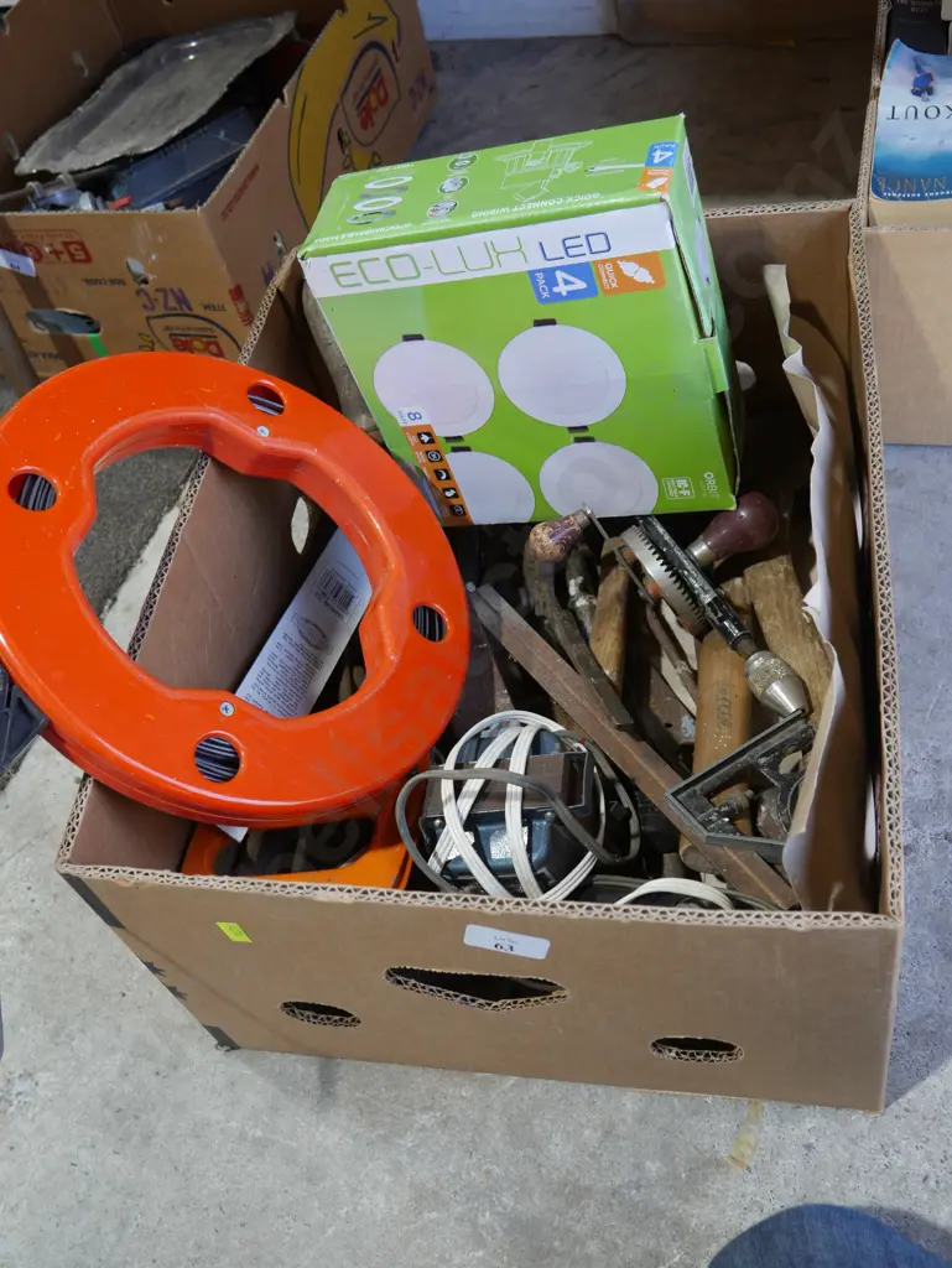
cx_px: 476
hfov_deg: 41.8
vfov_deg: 53.9
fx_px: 1246
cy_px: 634
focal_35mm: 34
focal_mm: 17
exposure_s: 1/60
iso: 250
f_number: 4
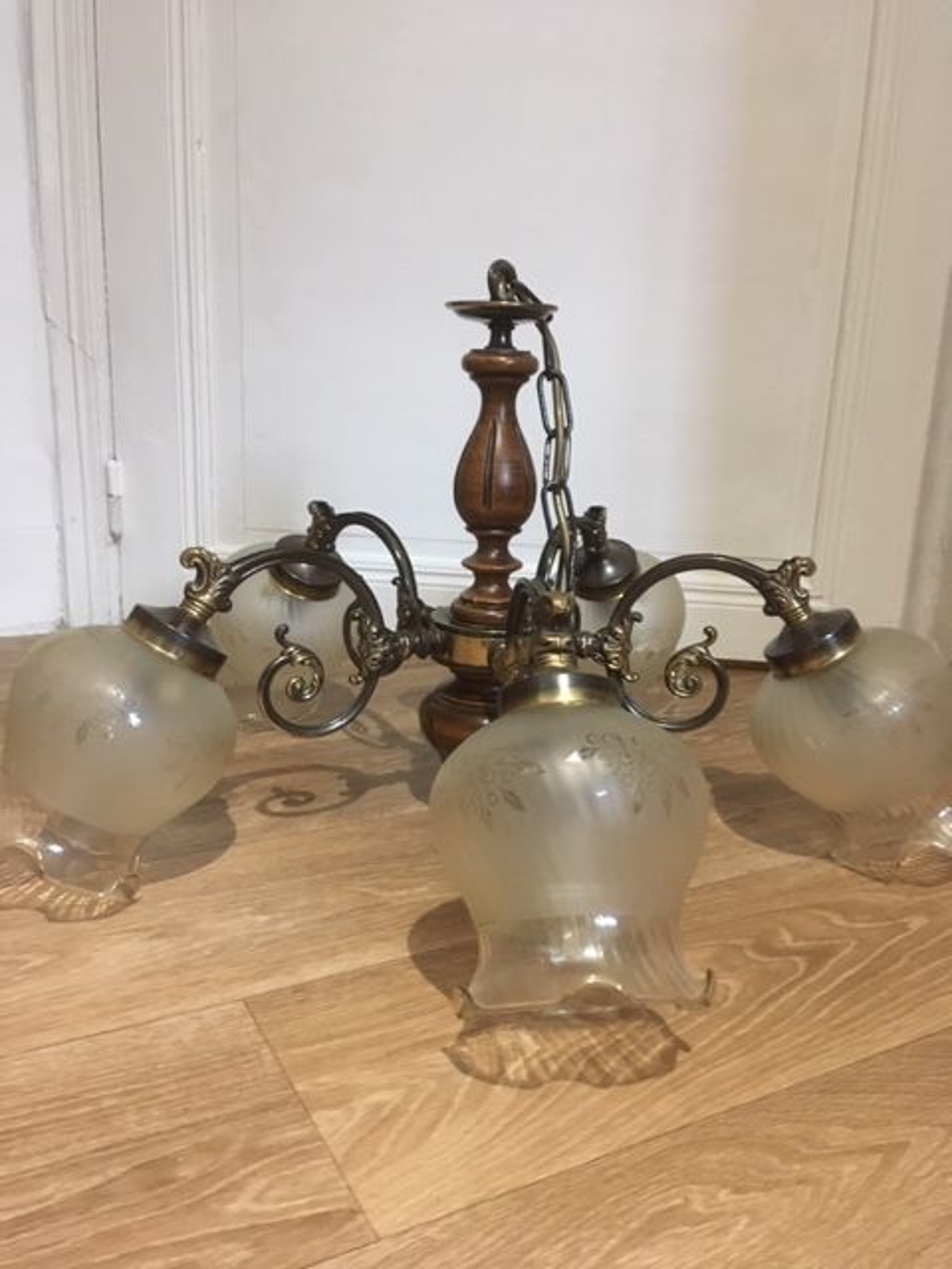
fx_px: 1063
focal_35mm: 29
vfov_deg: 61.7
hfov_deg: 48.2
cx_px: 476
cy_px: 634
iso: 400
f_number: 2.2
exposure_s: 1/17
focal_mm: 4.15
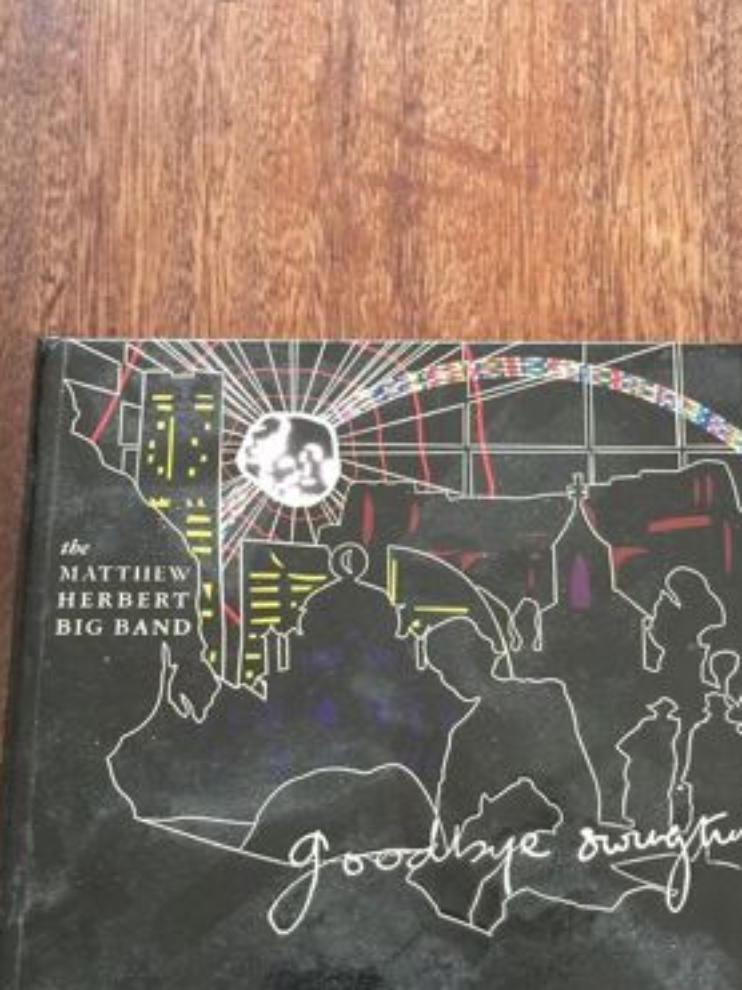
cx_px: 462
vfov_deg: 38.0
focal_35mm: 50
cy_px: 614
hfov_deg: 29.0
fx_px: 1430
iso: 100
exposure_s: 1/17
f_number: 2.2
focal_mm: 4.15
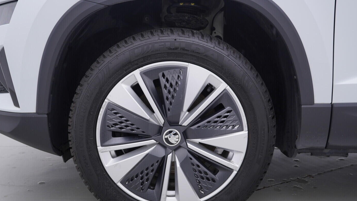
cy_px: 117
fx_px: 369
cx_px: 174
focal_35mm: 39
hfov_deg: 51.6
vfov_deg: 30.4
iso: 125
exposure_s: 1/60
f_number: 3.5
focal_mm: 24
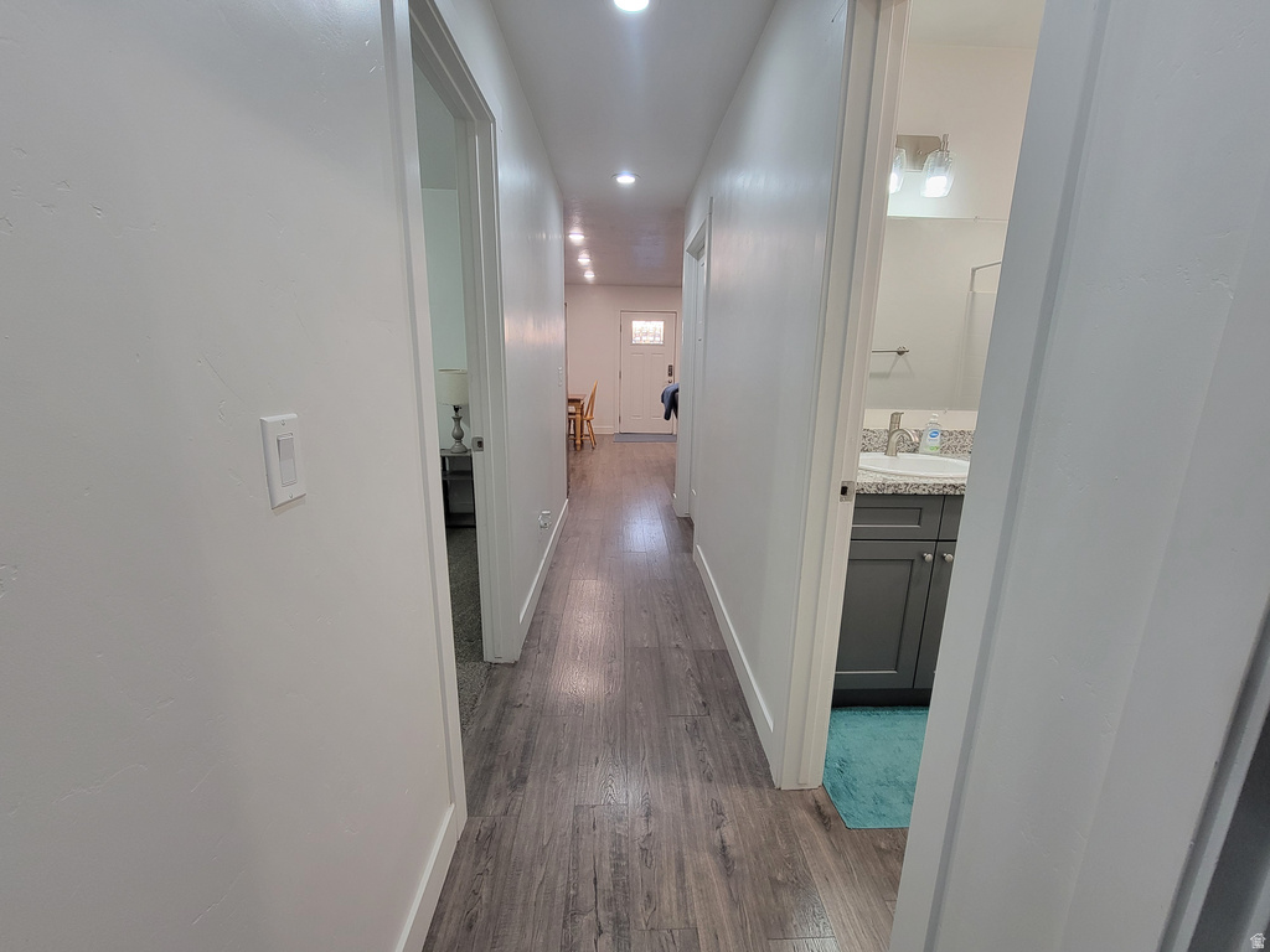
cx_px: 635
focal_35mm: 13
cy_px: 476
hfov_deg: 106.2
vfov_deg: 89.9
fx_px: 477
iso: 200
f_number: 2.2
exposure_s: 1/60
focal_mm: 2.2
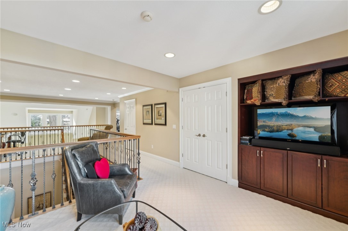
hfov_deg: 104.3
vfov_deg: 81.2
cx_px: 174
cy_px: 116
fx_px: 135
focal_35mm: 14
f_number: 3.2
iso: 160
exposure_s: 1/30
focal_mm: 14
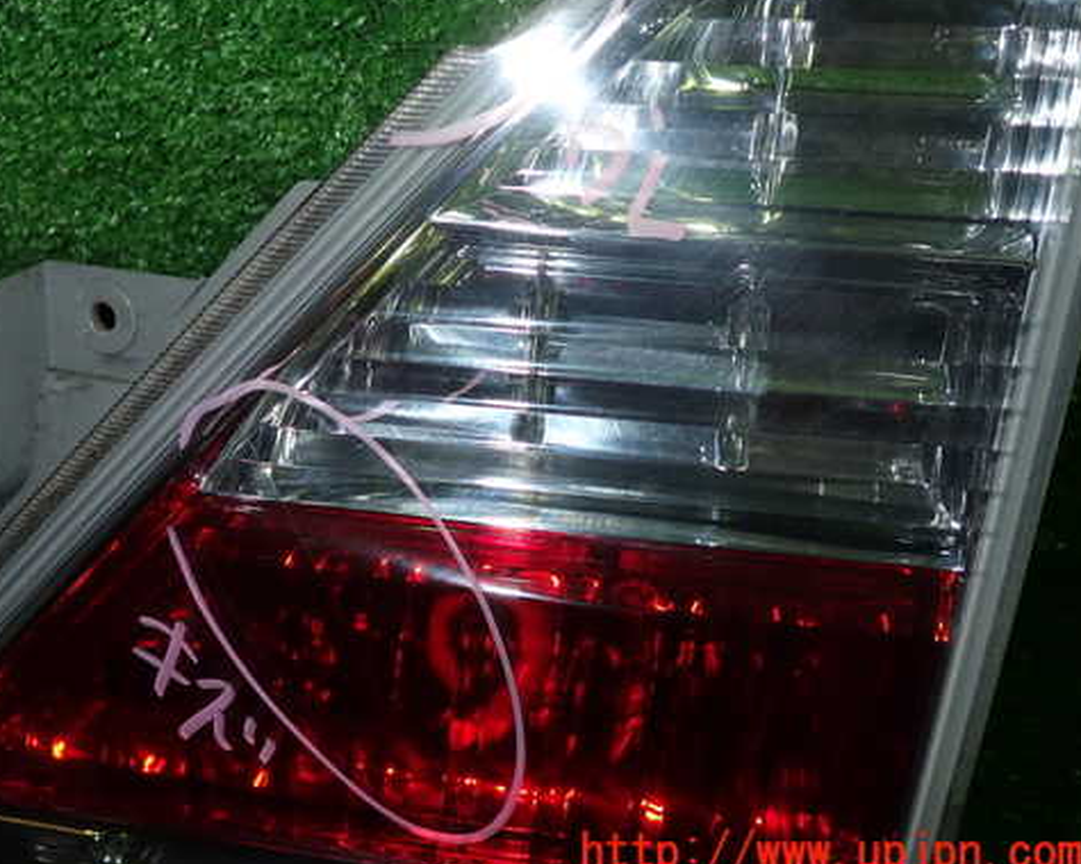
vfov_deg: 40.0
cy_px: 371
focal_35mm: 37
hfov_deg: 48.7
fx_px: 1184
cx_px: 412
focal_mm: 5.4
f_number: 6.3
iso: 200
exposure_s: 1/30
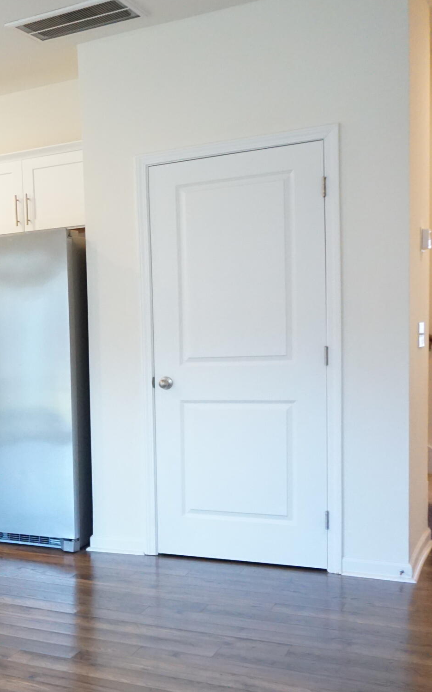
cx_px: -203
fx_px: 923
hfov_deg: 22.1
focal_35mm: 49
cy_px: 426
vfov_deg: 40.8
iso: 2000
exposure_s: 1/160
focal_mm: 16
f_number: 3.5
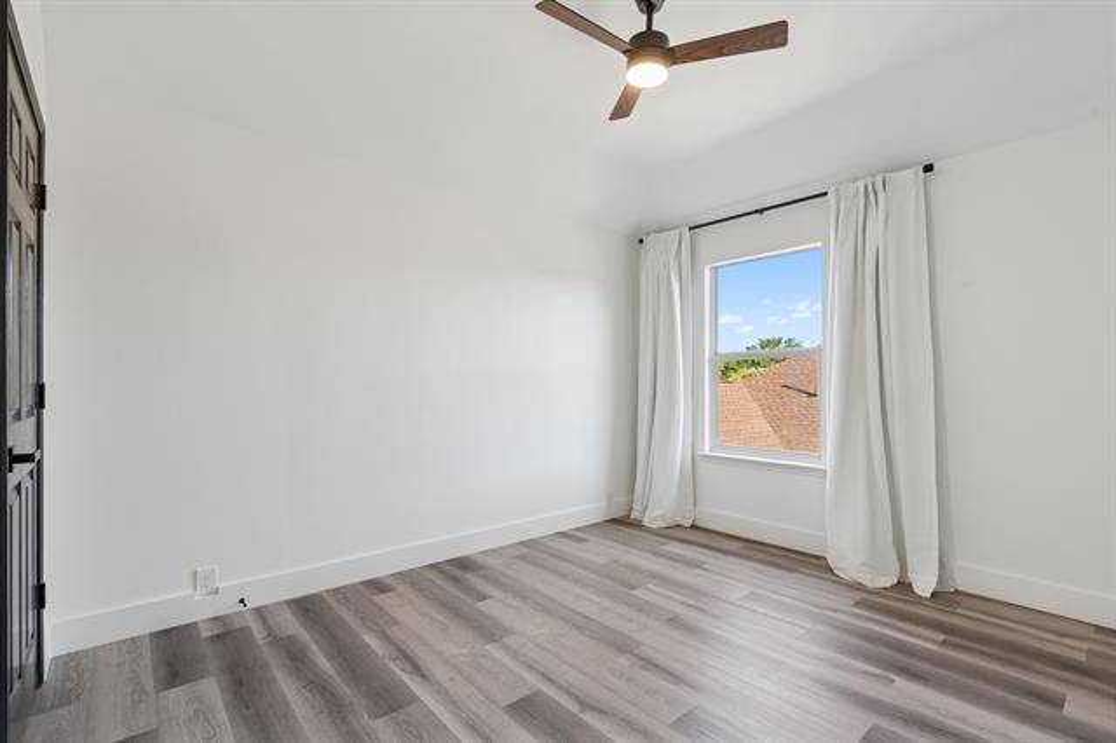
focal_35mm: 16
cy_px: 372
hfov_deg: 96.8
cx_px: 558
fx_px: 496
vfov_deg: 73.7
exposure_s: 1/8
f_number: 8
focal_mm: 16
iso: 200
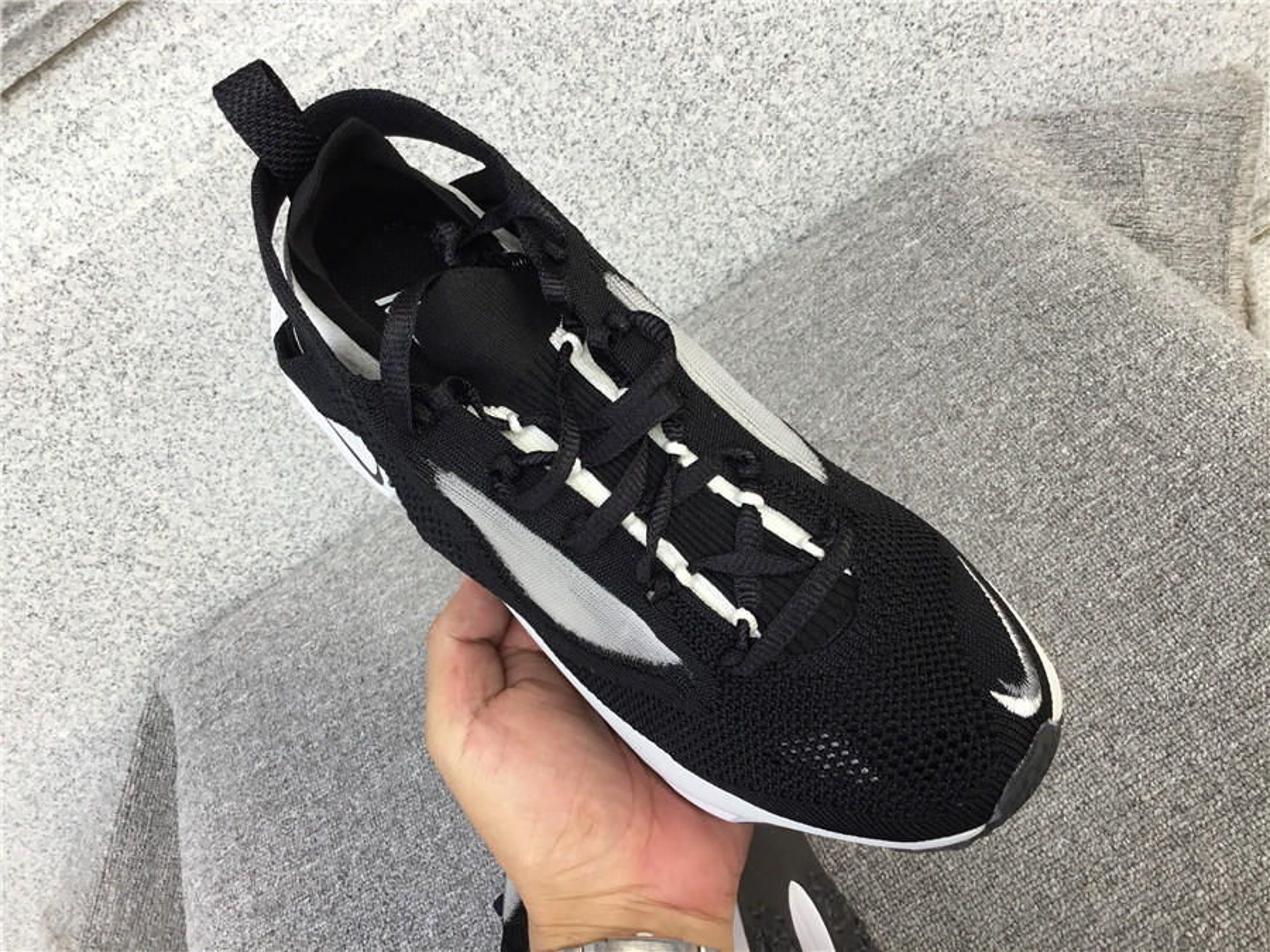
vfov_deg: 45.4
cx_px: 635
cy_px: 476
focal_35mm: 31
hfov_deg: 58.4
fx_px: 1137
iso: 25
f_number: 2.4
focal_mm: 3.3
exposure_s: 1/100
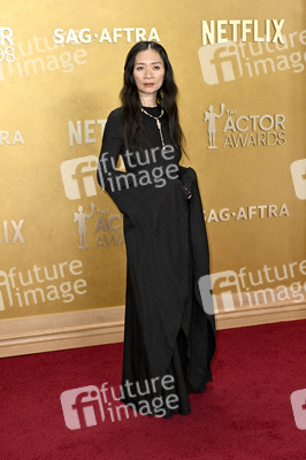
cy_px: 230
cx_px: 153
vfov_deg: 39.6
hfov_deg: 26.9
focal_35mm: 50
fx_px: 639
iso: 2500
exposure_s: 1/320
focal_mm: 50
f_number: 5.6
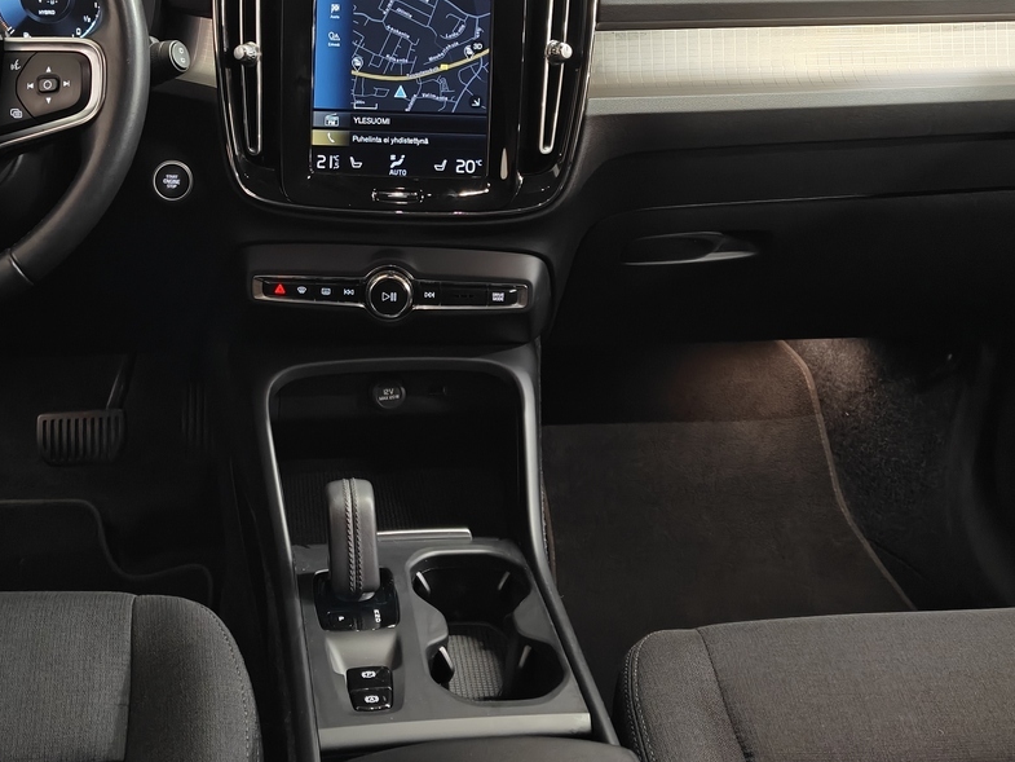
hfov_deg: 42.6
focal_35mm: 44
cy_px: 217
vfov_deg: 32.4
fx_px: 1290
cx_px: 374
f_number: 1.8
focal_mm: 5.59
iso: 160
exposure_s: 1/50
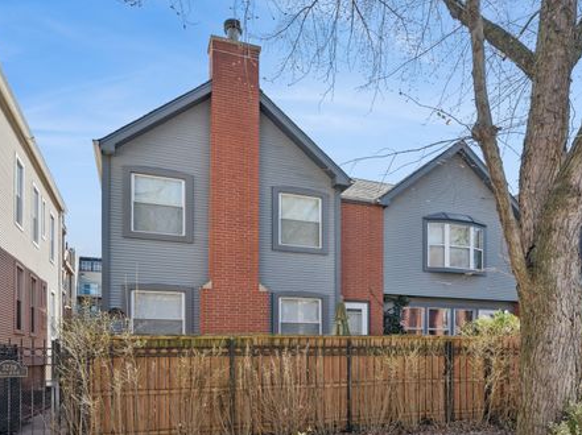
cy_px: 218
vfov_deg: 56.7
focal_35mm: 24
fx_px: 403
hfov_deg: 71.5
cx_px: 317
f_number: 11
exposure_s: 1/250
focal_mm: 22
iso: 200
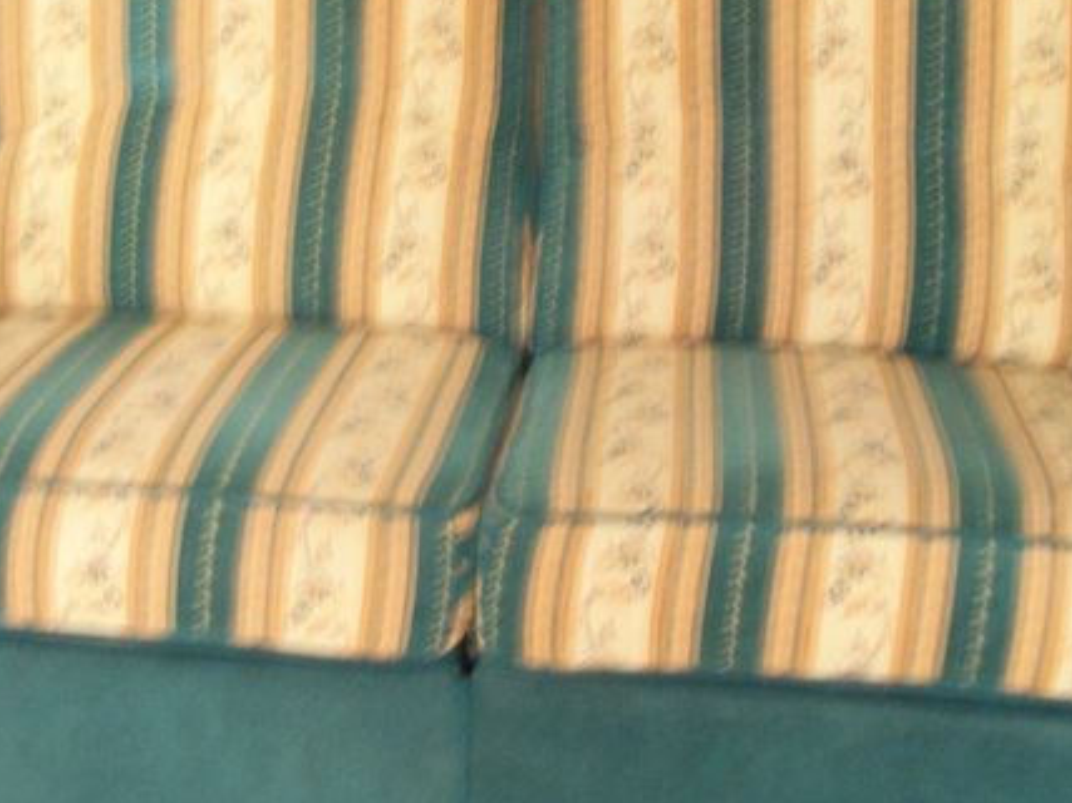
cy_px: 223
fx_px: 2322
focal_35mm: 75
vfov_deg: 19.5
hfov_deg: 25.9
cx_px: 412
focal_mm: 5.7
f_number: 2.9
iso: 160
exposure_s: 1/10
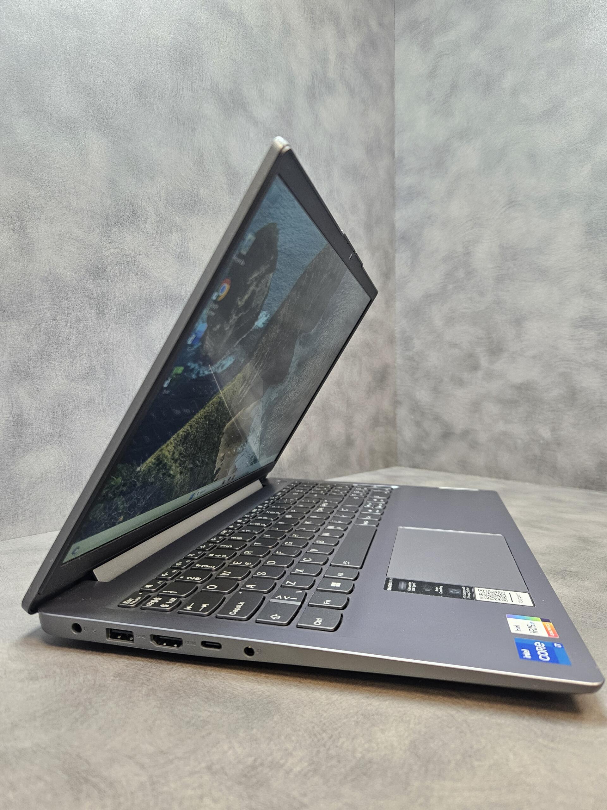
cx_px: 304
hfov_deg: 58.9
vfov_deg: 73.9
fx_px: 538
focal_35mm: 23
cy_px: 405
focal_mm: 5.4
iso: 320
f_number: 1.8
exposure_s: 1/100
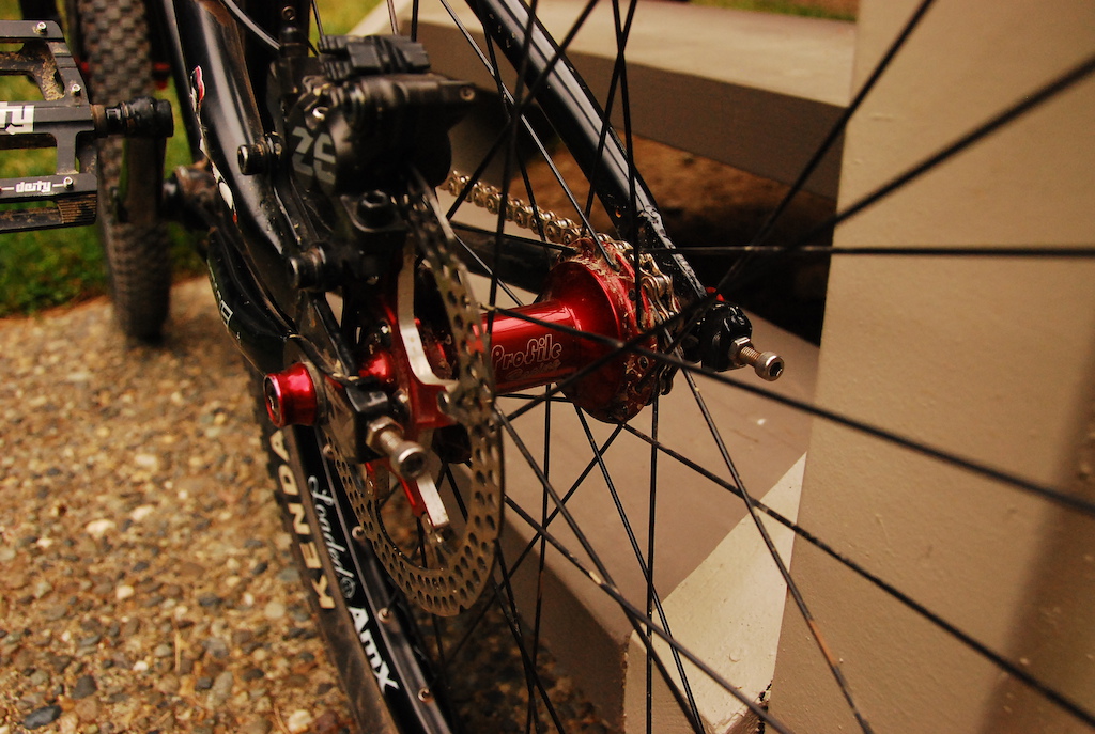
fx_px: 914
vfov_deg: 43.8
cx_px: 548
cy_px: 367
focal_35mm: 30
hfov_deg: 61.8
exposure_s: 1/800
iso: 1000
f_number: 5
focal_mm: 20
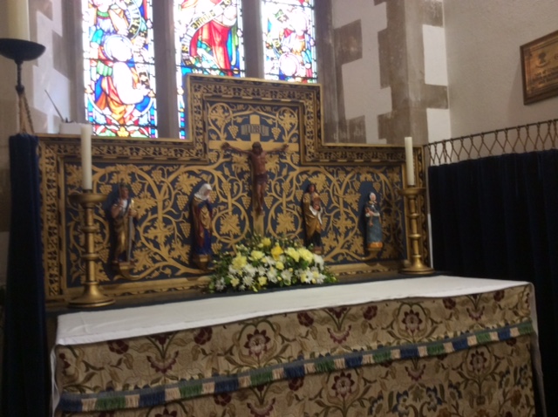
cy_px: 208
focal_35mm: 32
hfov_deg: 56.9
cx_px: 279
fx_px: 515
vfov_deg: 44.1
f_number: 2.4
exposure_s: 1/25
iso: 80
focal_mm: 3.3
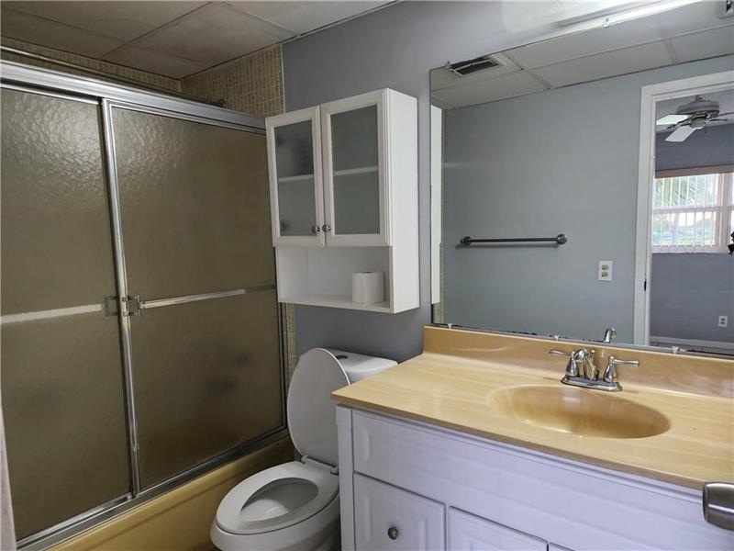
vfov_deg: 58.9
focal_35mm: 23
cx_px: 367
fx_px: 488
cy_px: 276
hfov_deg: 73.9
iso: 800
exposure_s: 1/60
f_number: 1.8
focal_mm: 6.4
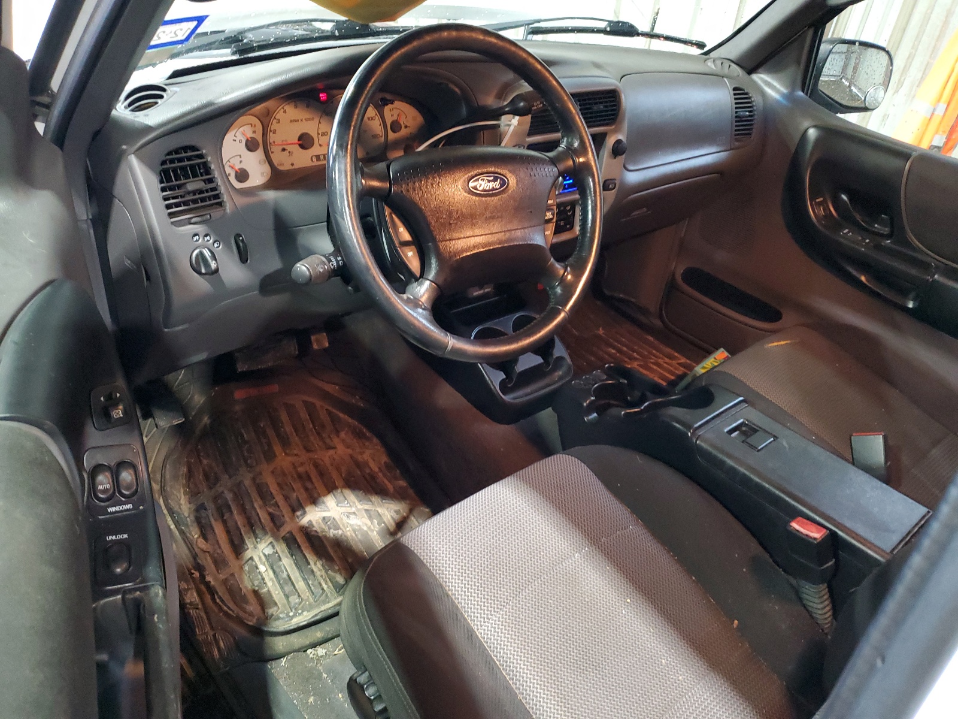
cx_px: 479
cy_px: 360
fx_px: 720
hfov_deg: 67.3
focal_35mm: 26
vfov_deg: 53.1
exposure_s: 1/15
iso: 335
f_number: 1.5
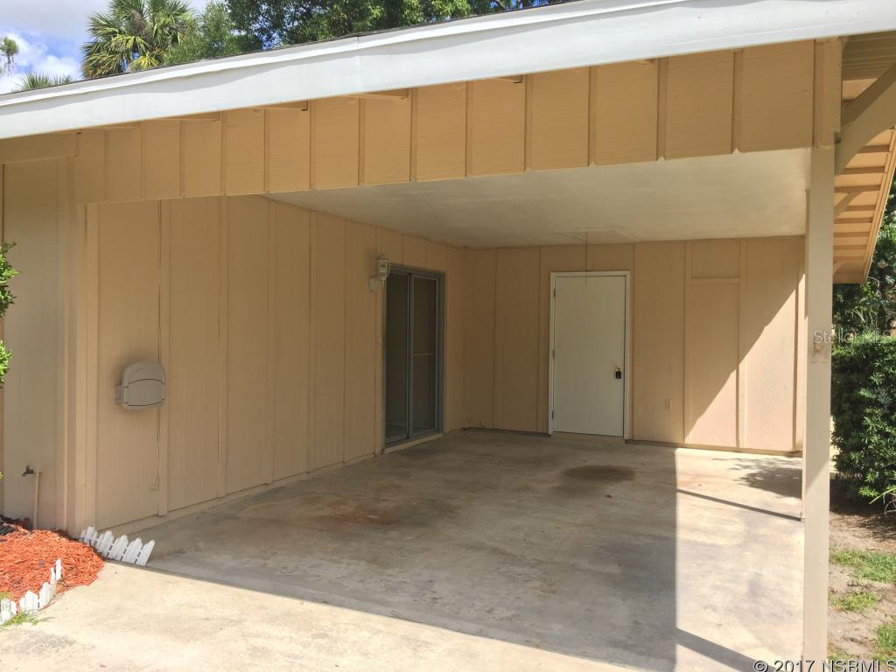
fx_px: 751
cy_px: 336
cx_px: 448
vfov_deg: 48.2
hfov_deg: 61.7
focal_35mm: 29
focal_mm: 4.15
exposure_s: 1/1199
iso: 32
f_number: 2.2
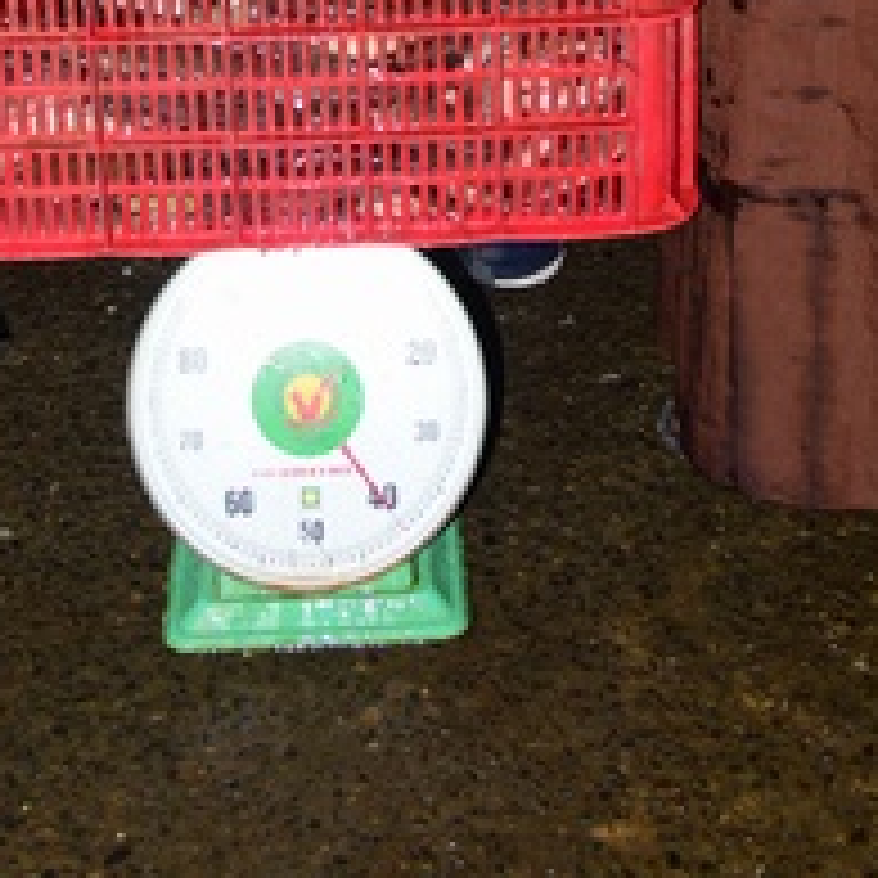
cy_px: -405
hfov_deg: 25.3
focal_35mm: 68
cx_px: 387
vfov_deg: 21.6
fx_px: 1951
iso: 320
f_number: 4
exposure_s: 1/60
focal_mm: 24
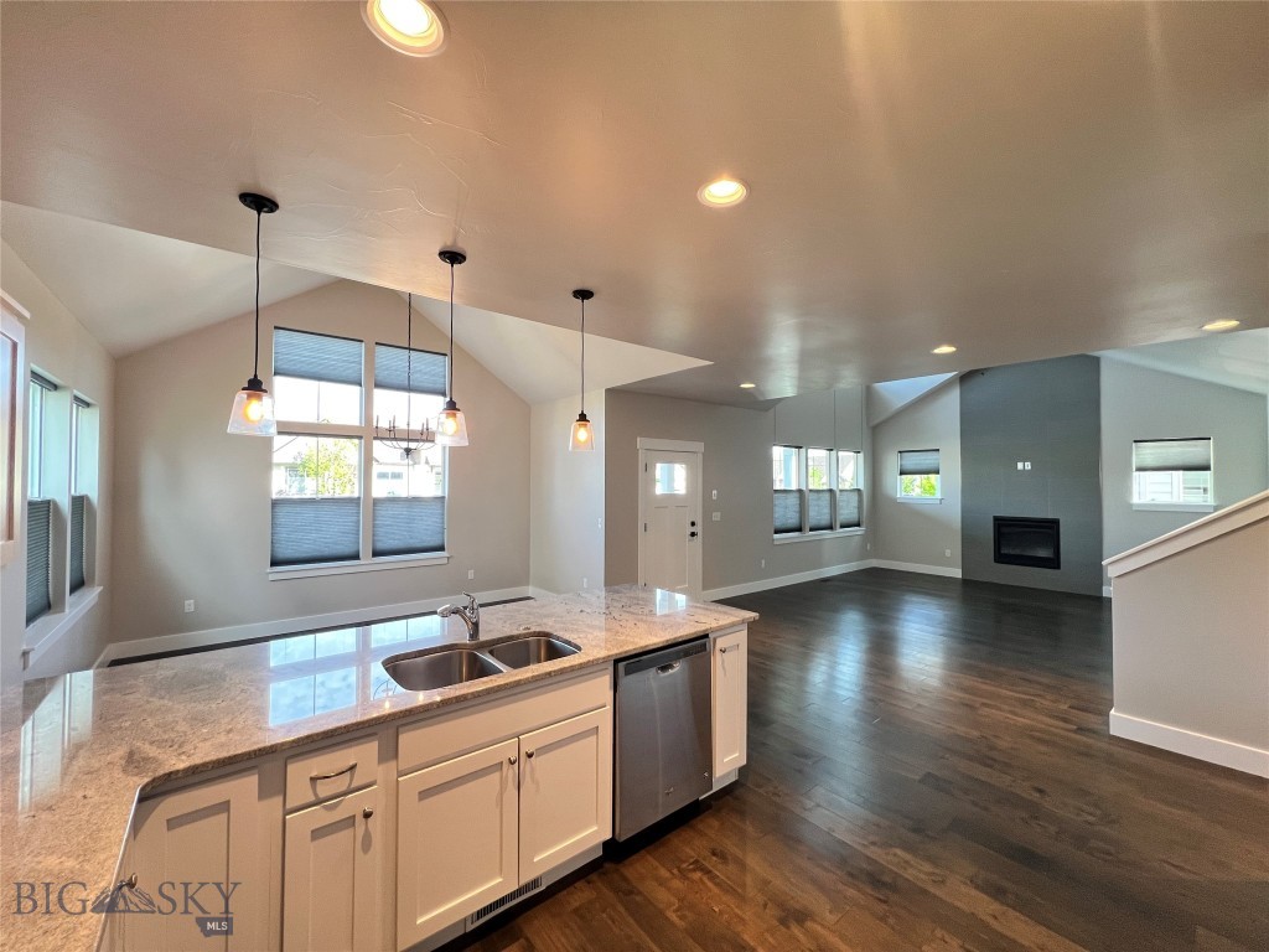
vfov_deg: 89.9
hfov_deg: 106.2
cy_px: 476
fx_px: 477
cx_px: 634
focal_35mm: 13
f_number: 1.8
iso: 250
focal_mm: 1.57
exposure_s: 1/120
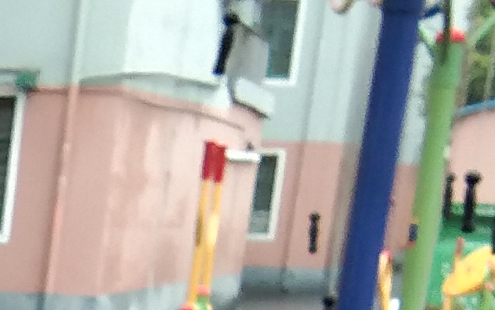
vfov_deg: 5.5
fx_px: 2928
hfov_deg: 8.9
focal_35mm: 217
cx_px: -613
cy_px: 1046
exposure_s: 1/50
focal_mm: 3.69
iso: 100
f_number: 2.2
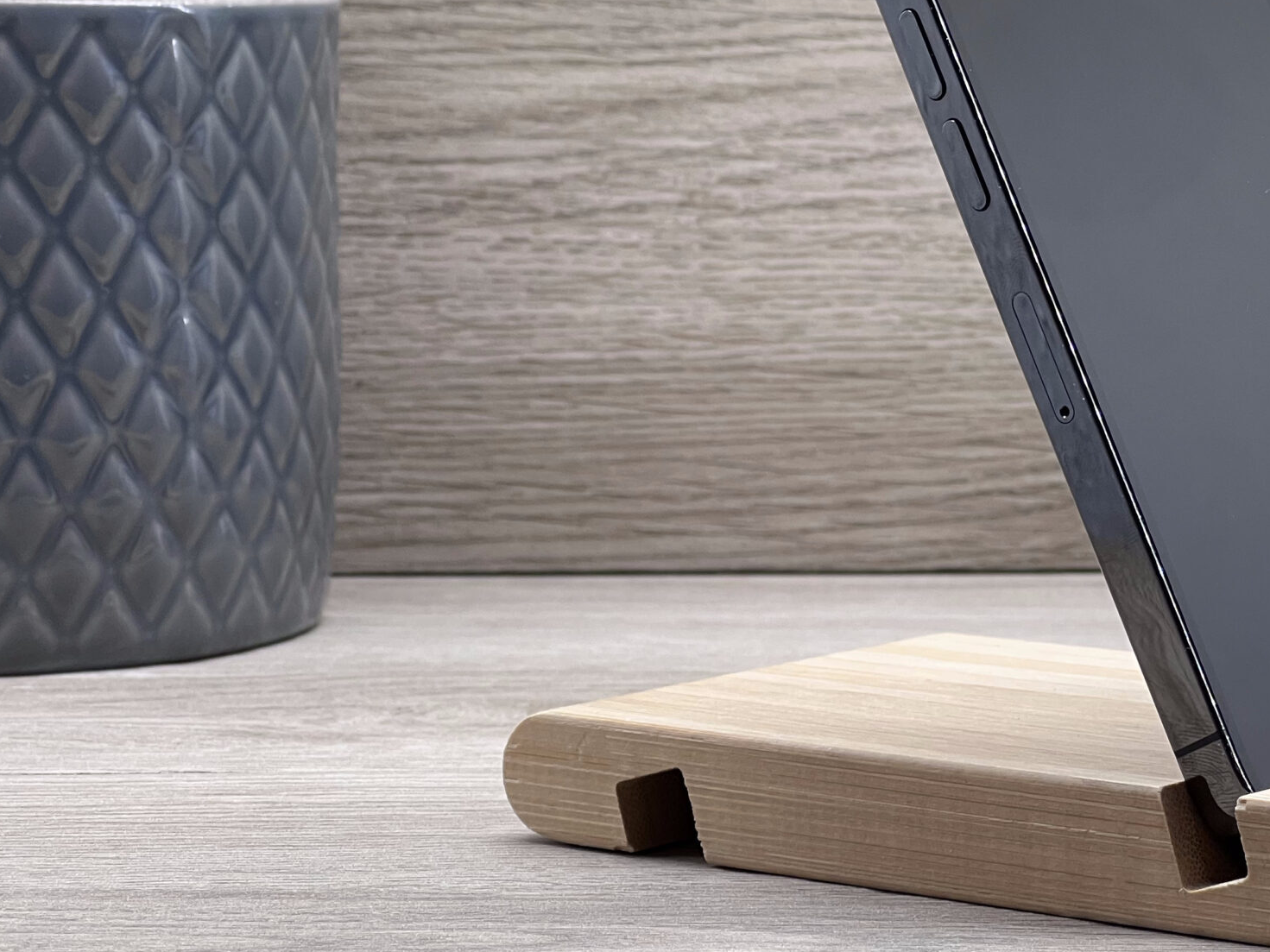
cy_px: 299
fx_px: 4916
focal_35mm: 134
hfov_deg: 14.6
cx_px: 1039
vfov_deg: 11.1
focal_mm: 9
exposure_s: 1/100
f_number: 2.8
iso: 100
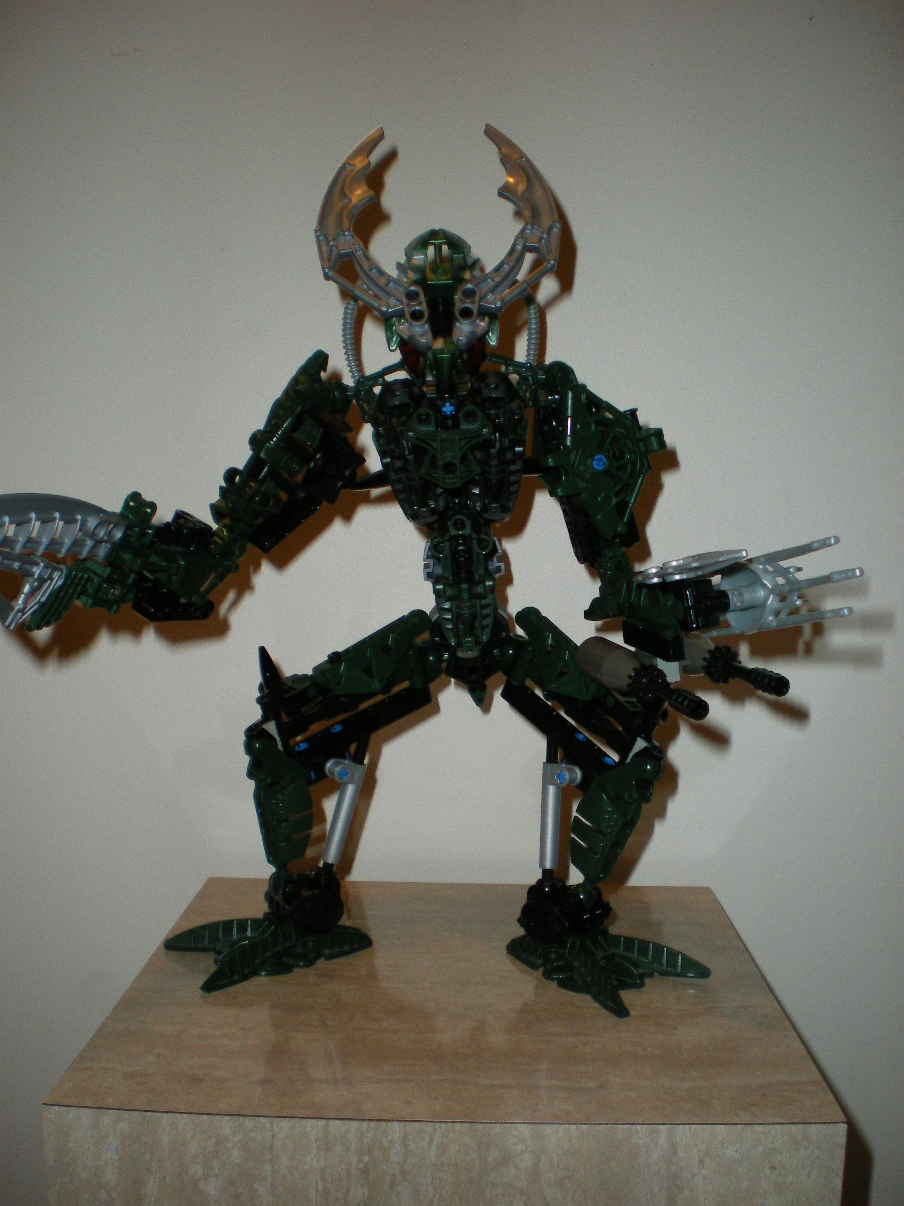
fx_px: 1254
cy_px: 603
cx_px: 452
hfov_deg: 39.7
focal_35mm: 36
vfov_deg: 51.4
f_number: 3.1
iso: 200
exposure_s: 1/50
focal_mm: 6.3
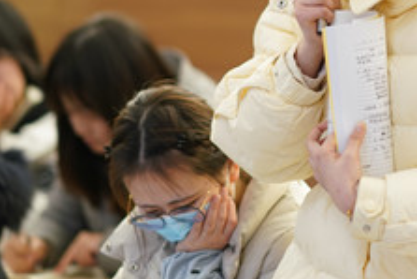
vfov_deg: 4.8
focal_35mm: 286
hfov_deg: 7.2
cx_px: 370
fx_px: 3315
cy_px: -41
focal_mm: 85
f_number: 1.4
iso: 250
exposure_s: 1/100
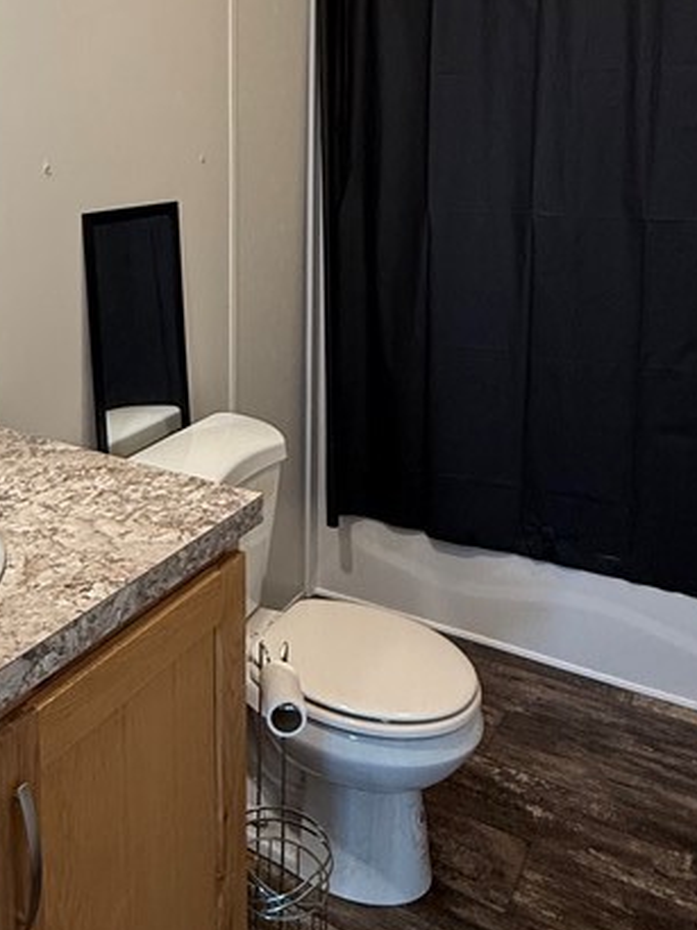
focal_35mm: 35
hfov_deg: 38.7
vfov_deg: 50.5
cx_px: 111
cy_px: 236
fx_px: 941
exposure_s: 1/60
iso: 200
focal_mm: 2.22
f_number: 2.2
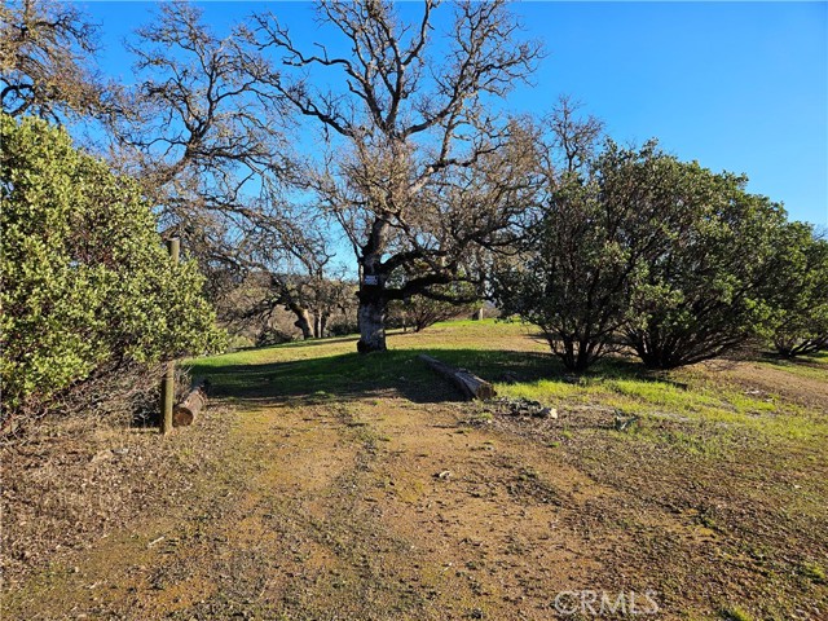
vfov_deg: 58.9
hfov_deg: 73.9
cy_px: 310
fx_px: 550
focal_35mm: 23
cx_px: 414
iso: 25
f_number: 1.8
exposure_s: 1/688
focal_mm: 5.4
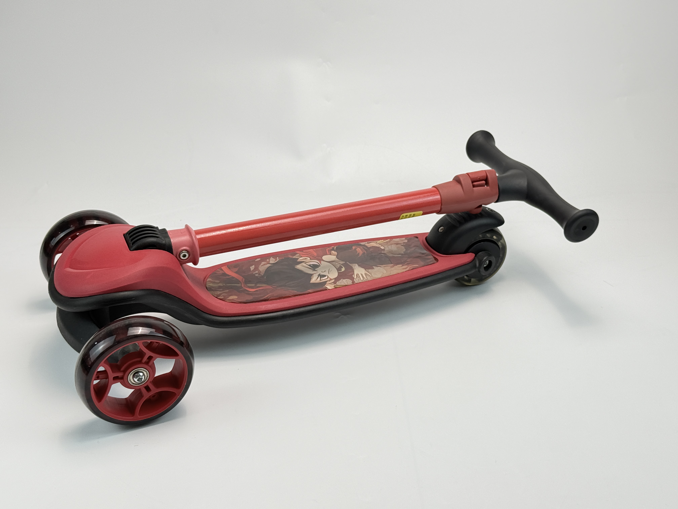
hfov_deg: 39.7
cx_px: 339
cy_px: 254
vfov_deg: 30.3
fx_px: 940
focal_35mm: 48
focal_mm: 6.76
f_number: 1.78
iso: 80
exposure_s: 1/287
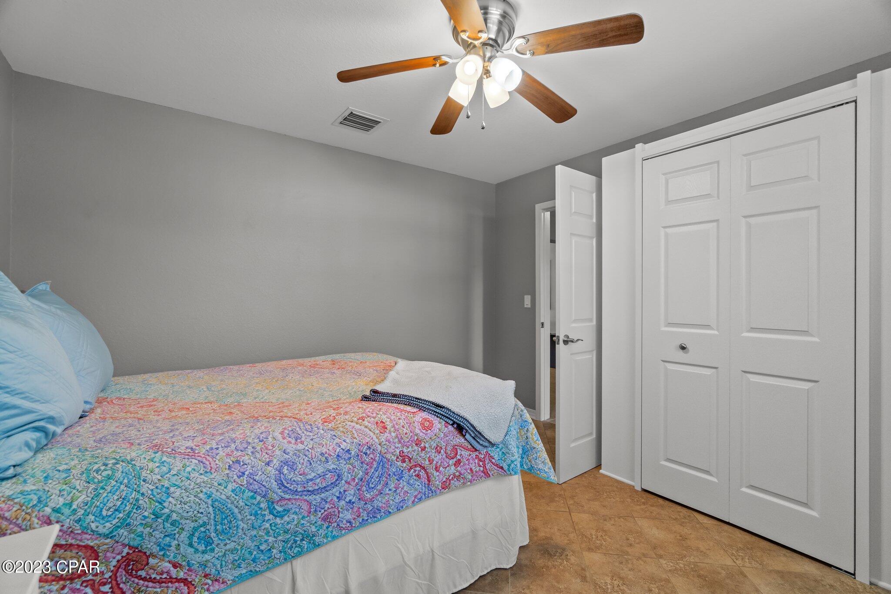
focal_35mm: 15
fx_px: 371
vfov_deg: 77.3
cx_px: 446
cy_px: 297
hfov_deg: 100.4
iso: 400
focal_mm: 10
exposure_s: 1/4
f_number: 5
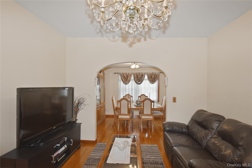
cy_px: 84
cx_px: 126
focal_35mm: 15
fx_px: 105
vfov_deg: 77.3
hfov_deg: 100.4
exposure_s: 1/60
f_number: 4.5
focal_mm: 10
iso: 450
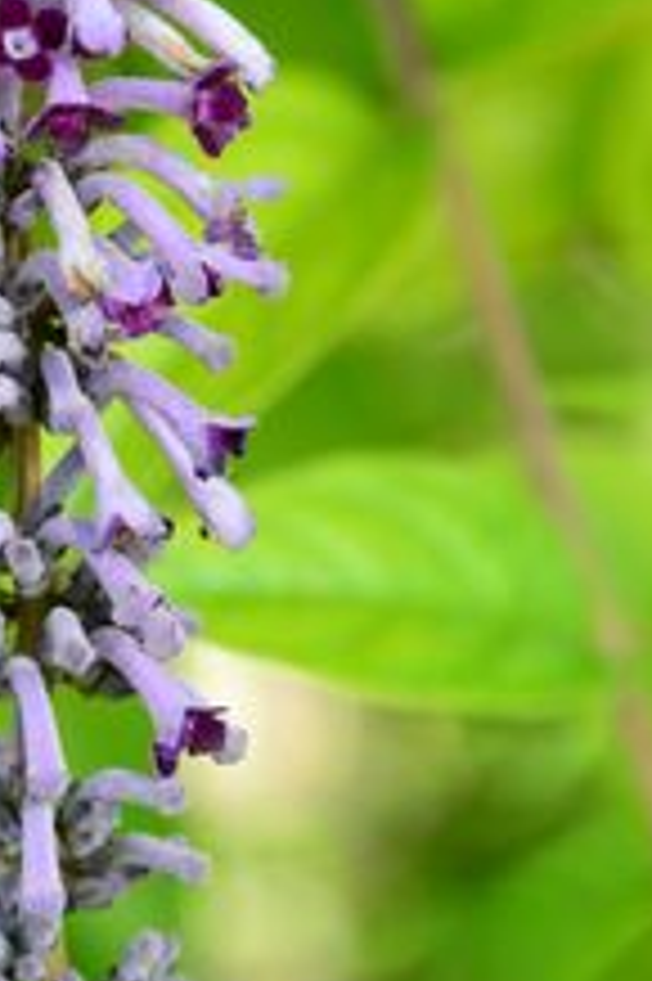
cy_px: 378
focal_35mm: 687
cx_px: -74
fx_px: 18692
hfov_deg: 2.0
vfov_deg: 3.0
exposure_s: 1/125
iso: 400
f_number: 9
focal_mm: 300
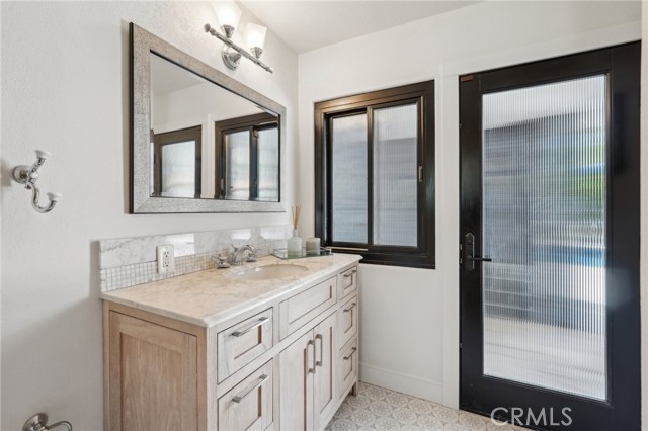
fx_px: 288
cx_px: 324
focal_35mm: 16
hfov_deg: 96.8
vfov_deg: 73.7
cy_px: 216
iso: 400
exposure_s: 1/3.33
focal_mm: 16
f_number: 8
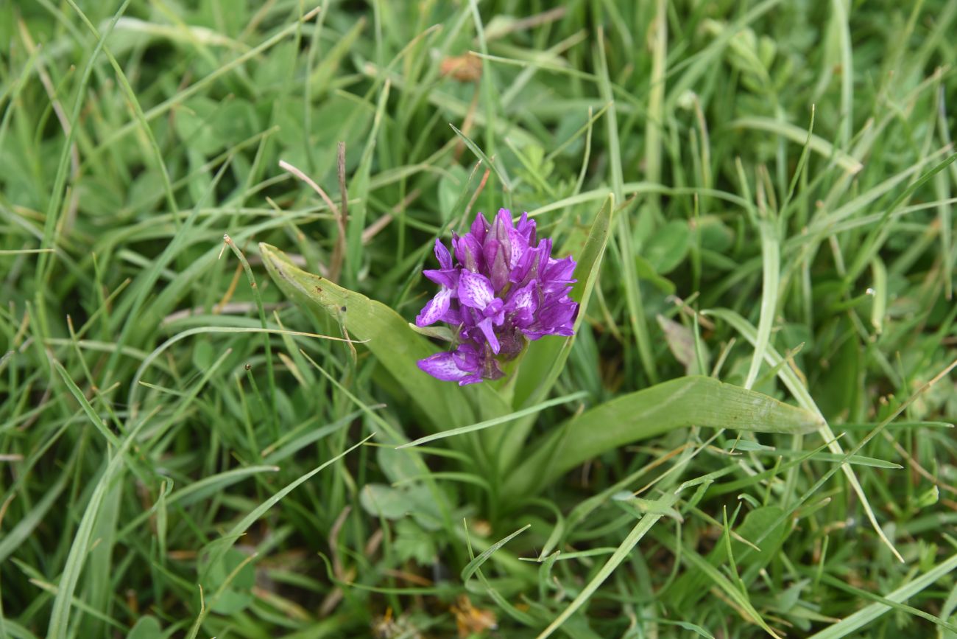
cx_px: 478
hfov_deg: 28.1
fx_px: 1914
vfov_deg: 18.9
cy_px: 320
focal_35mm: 72
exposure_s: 1/125
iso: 160
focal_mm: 72
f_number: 9
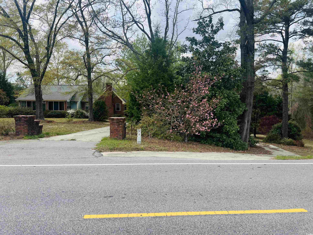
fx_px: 235
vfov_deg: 53.1
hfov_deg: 67.3
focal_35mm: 26
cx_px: 156
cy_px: 118
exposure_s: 1/1395
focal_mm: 5.7
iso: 50
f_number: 1.5
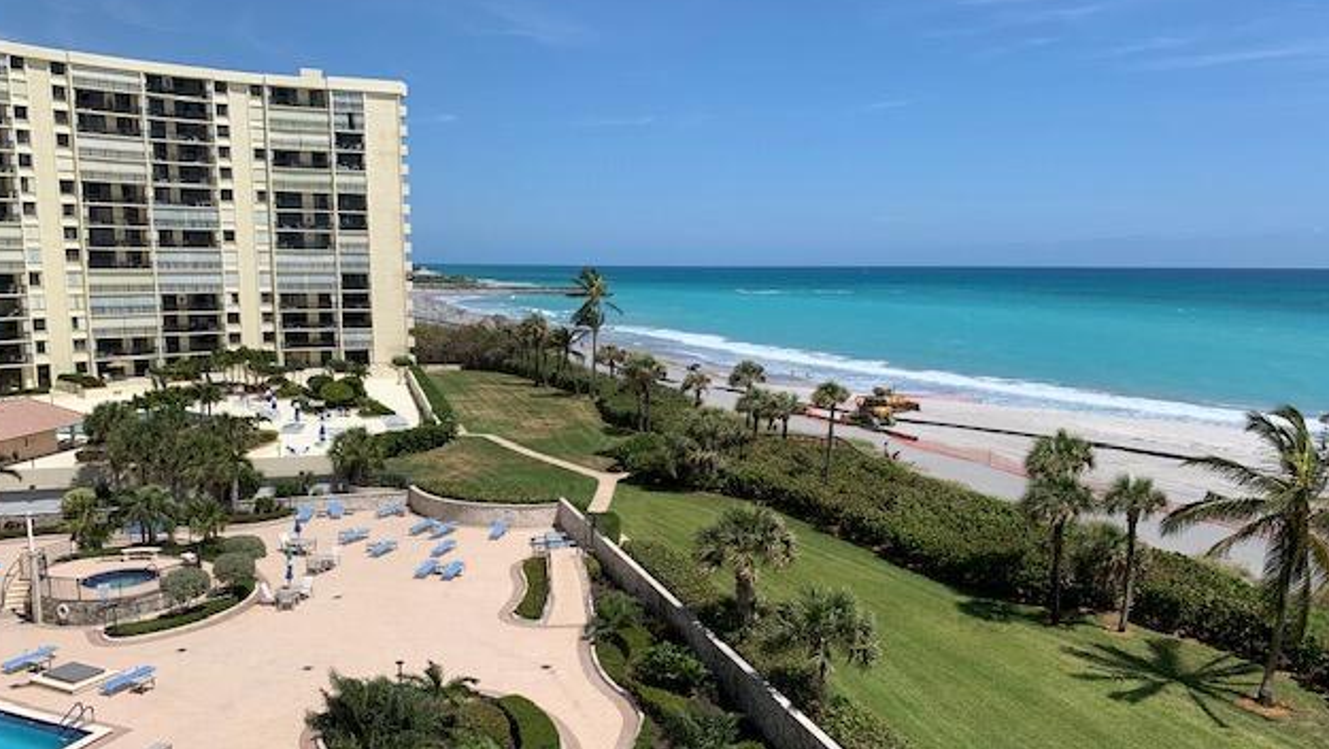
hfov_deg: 66.0
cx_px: 651
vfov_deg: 40.1
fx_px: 1022
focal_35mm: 29
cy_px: 445
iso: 25
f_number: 1.8
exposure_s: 1/3937
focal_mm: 4.25
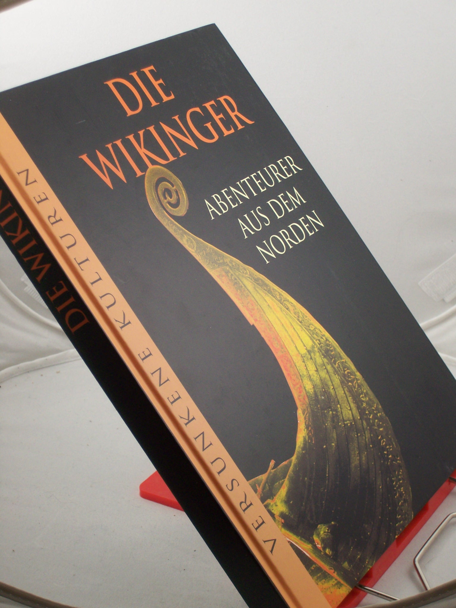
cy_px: 304
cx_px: 228
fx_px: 1440
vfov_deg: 23.8
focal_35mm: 82
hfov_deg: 18.0
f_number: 4
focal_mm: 13.6
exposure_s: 1/80
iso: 160
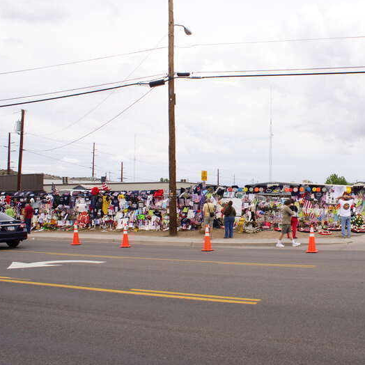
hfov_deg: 45.8
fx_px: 418
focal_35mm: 35
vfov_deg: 47.2
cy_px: 184
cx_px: 268
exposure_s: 1/800
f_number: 8
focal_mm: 18
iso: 400
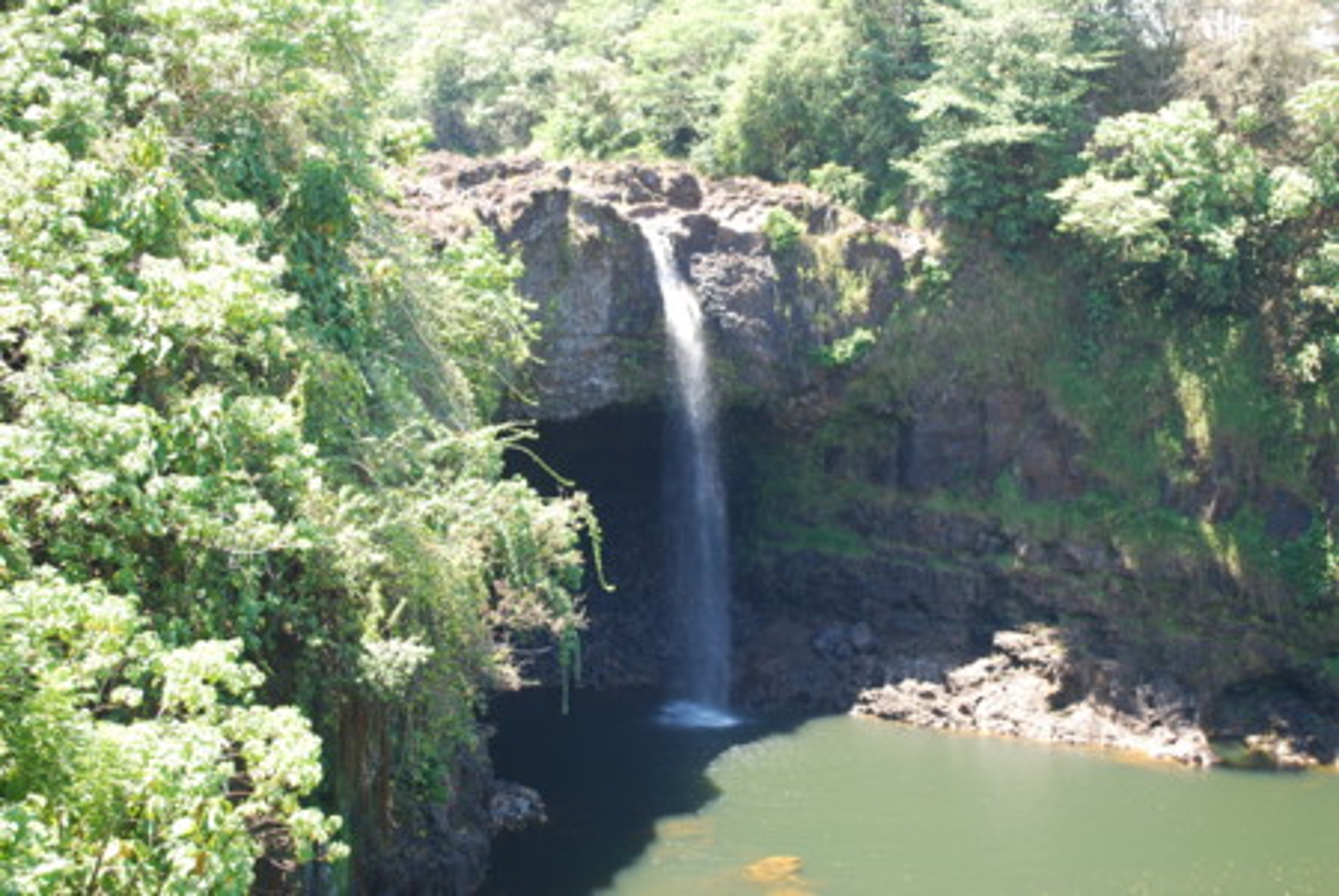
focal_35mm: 51
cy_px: 448
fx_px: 1899
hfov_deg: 38.8
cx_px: 670
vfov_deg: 26.5
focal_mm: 34
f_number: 5.6
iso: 200
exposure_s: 1/60
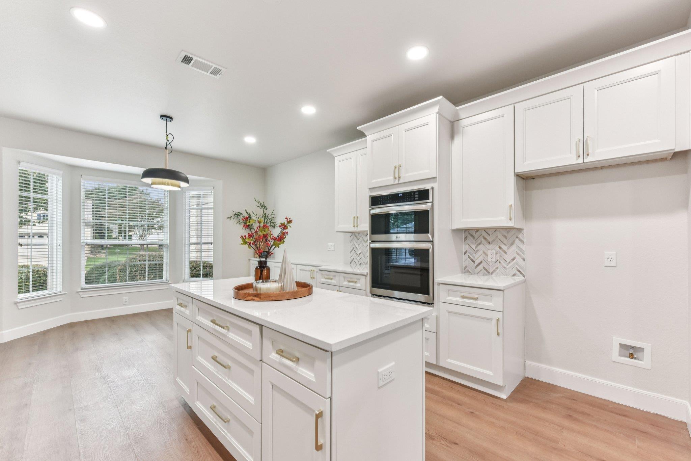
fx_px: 269
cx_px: 346
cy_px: 230
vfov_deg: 81.2
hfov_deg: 104.2
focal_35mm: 14
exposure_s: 1/25
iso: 400
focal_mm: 14
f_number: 8
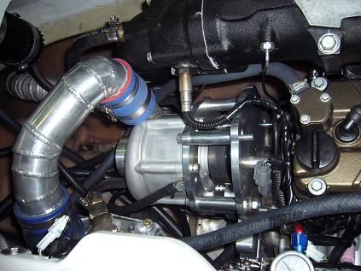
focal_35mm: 35
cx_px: 180
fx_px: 365
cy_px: 136
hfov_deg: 52.6
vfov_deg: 40.7
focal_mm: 5.8
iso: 100
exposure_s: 1/60
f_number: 2.8
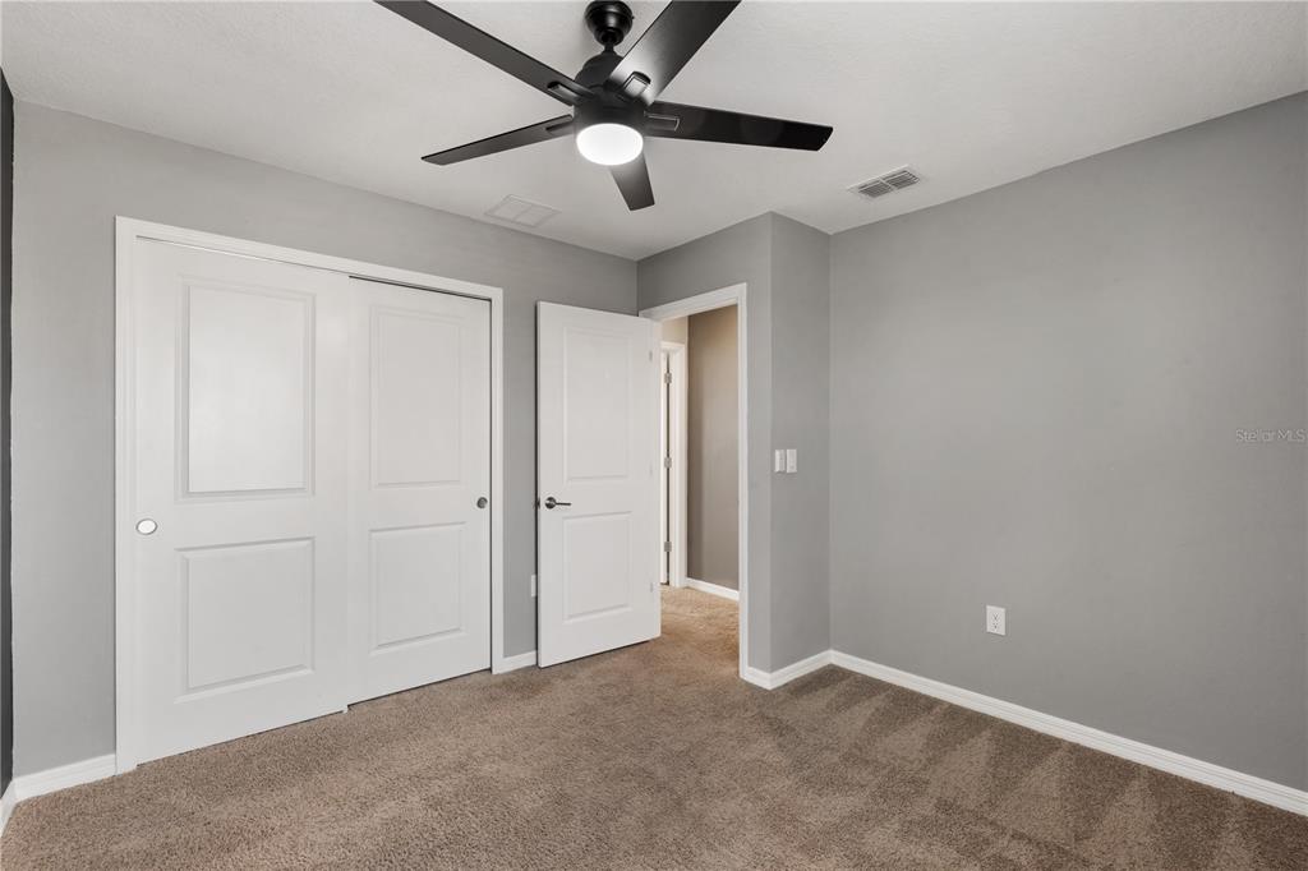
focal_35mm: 16
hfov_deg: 96.8
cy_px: 436
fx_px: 581
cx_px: 654
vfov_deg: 73.7
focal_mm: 16
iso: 80
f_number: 13
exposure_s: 1
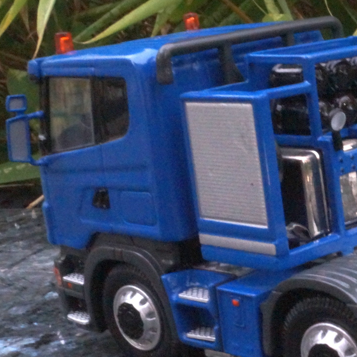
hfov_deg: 17.7
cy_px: 207
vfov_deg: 18.9
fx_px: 1073
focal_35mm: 92
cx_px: 460
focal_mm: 26
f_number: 25
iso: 3200
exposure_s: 1/25
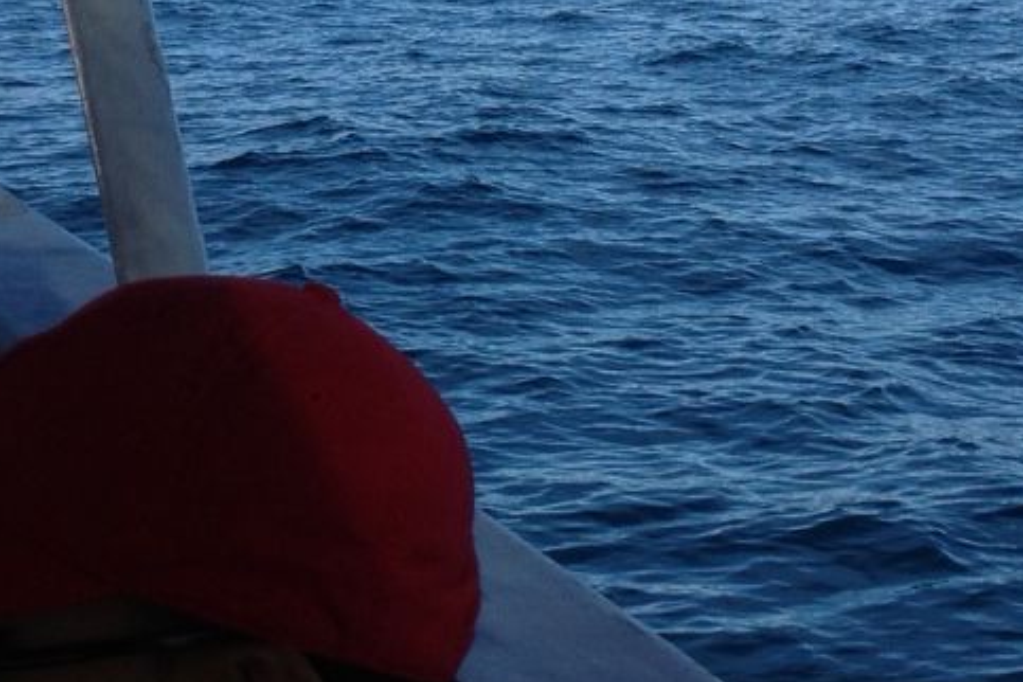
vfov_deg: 11.0
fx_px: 3495
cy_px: -64
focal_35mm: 123
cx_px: 474
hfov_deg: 16.7
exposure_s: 1/1783
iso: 50
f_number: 2.4
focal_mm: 4.28
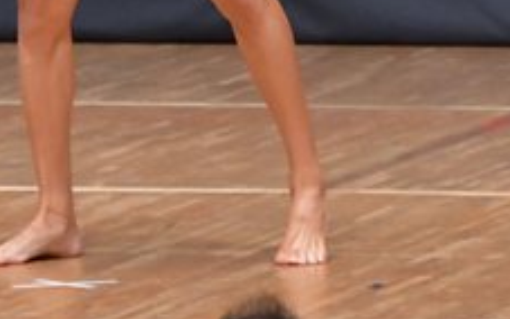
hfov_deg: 2.1
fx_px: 13791
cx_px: 165
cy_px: -256
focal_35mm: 992
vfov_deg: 1.3
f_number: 5.6
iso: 6400
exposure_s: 1/400
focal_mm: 190
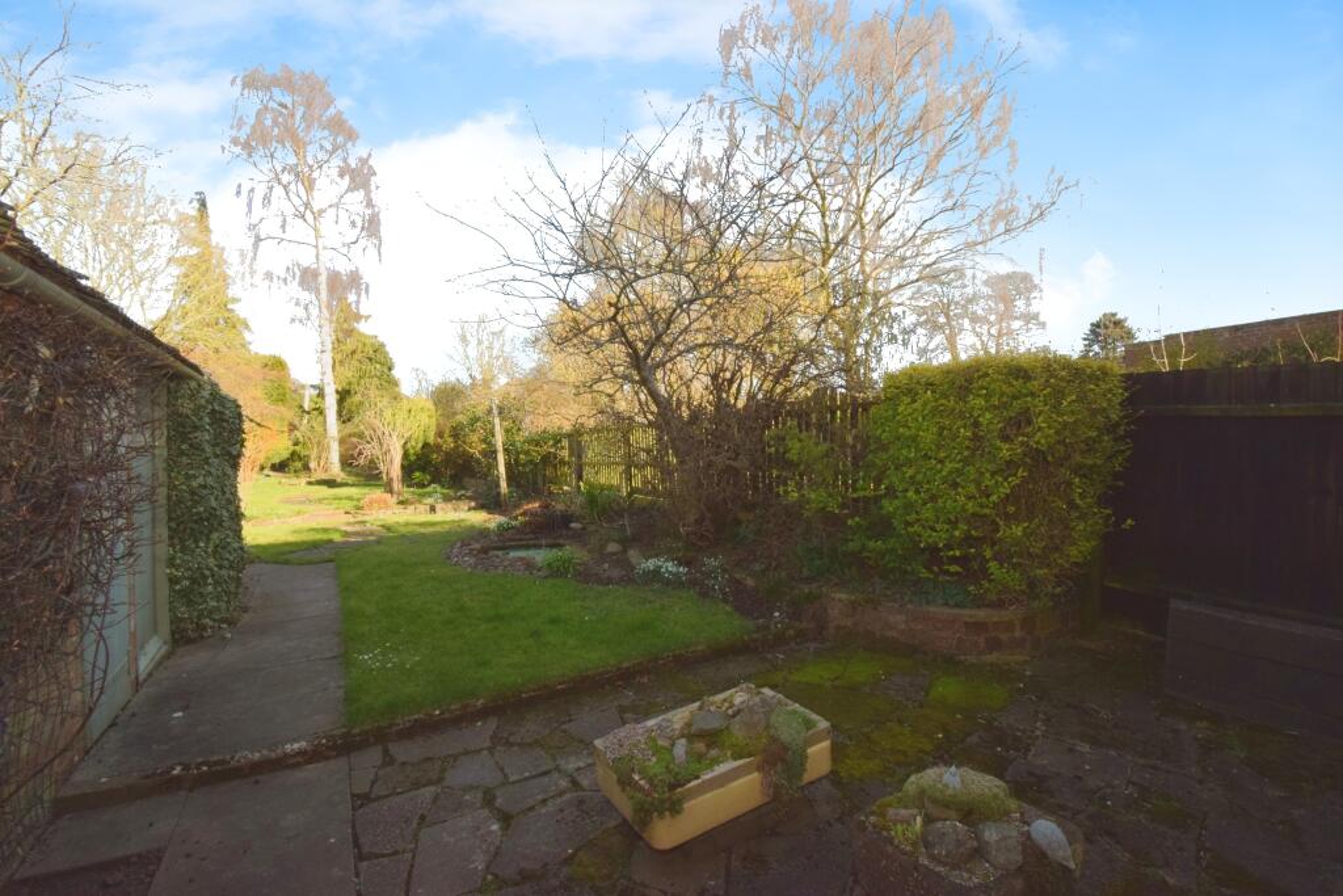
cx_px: 672
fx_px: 560
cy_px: 448
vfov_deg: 77.3
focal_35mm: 15
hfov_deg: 100.4
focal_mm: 10
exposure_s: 1/200
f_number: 18
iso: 1000
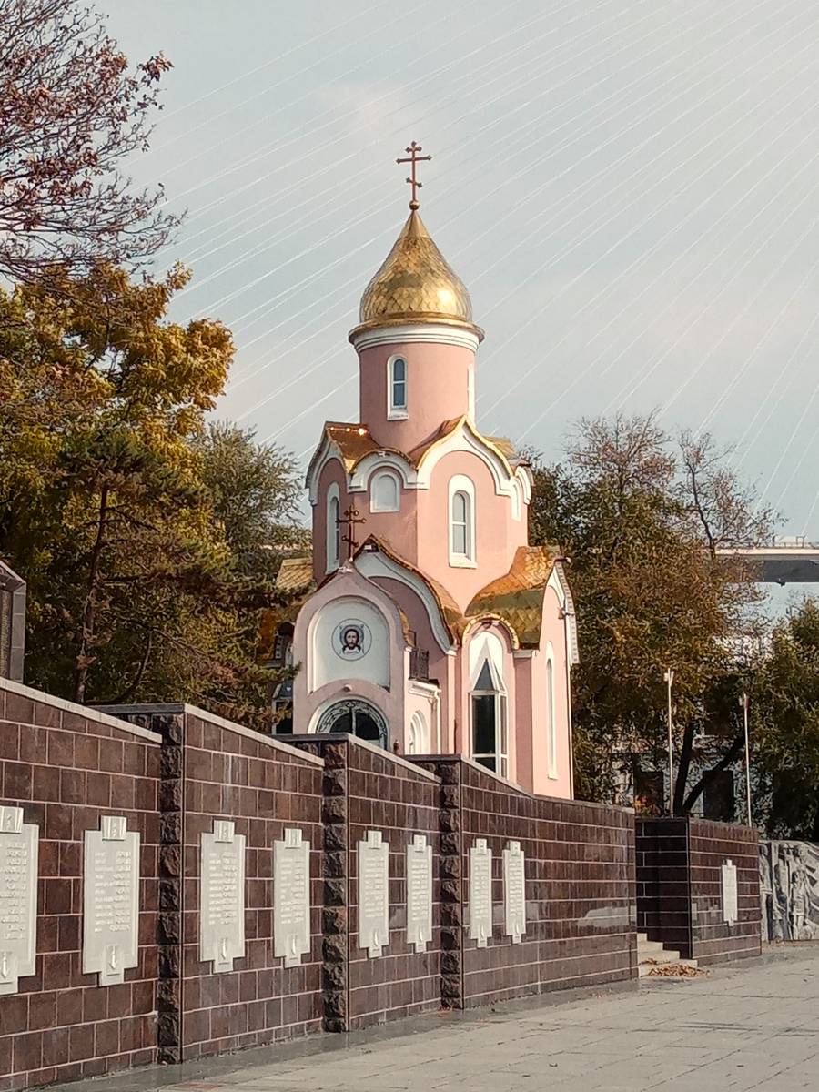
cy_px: 546
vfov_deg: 67.3
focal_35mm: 26
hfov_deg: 53.1
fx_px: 820
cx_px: 410
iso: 116
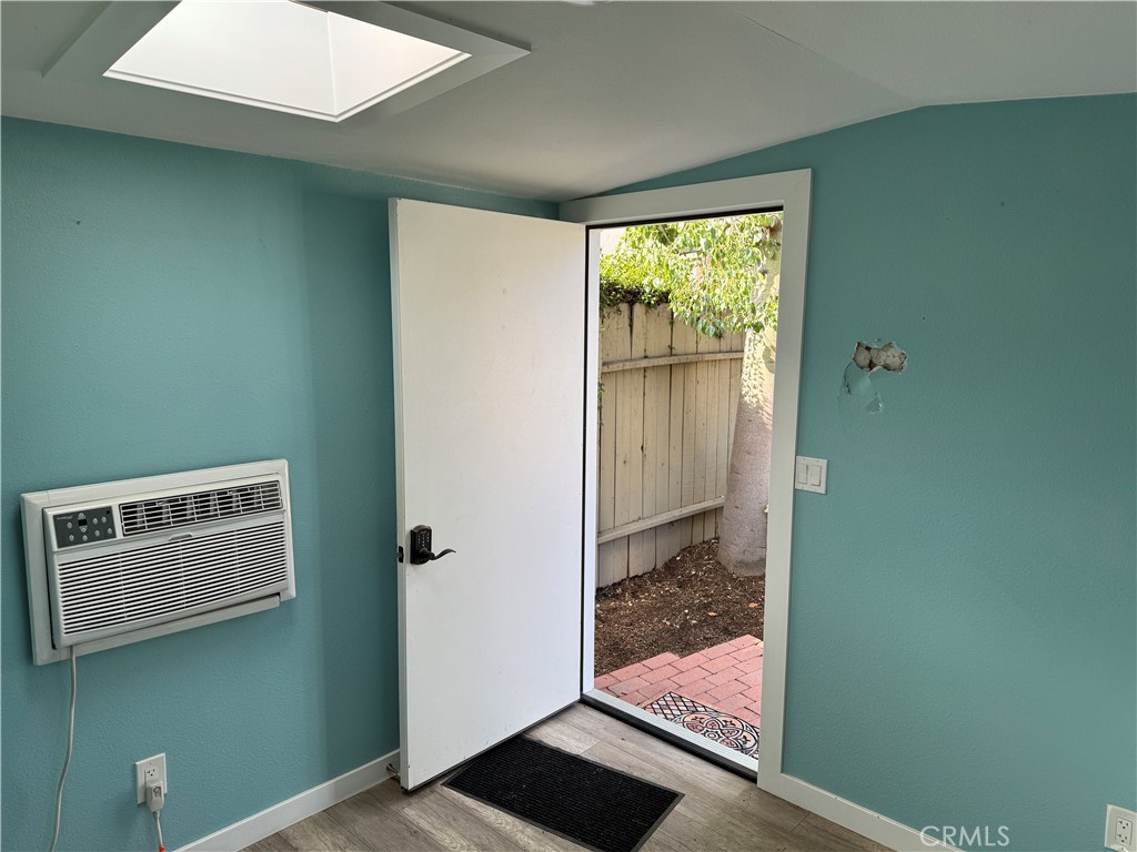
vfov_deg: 56.8
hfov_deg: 71.6
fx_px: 788
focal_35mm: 24
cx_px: 568
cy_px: 426
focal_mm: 6.76
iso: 80
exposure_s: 1/430
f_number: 1.78
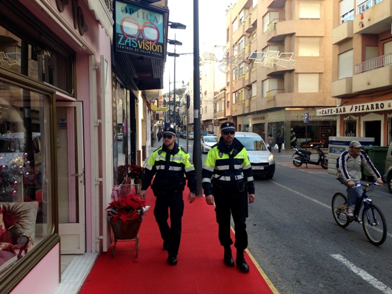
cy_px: 147
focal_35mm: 33
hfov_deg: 55.4
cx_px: 196
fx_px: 374
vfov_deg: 42.9
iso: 50
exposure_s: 1/244
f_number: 2.4
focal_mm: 4.13
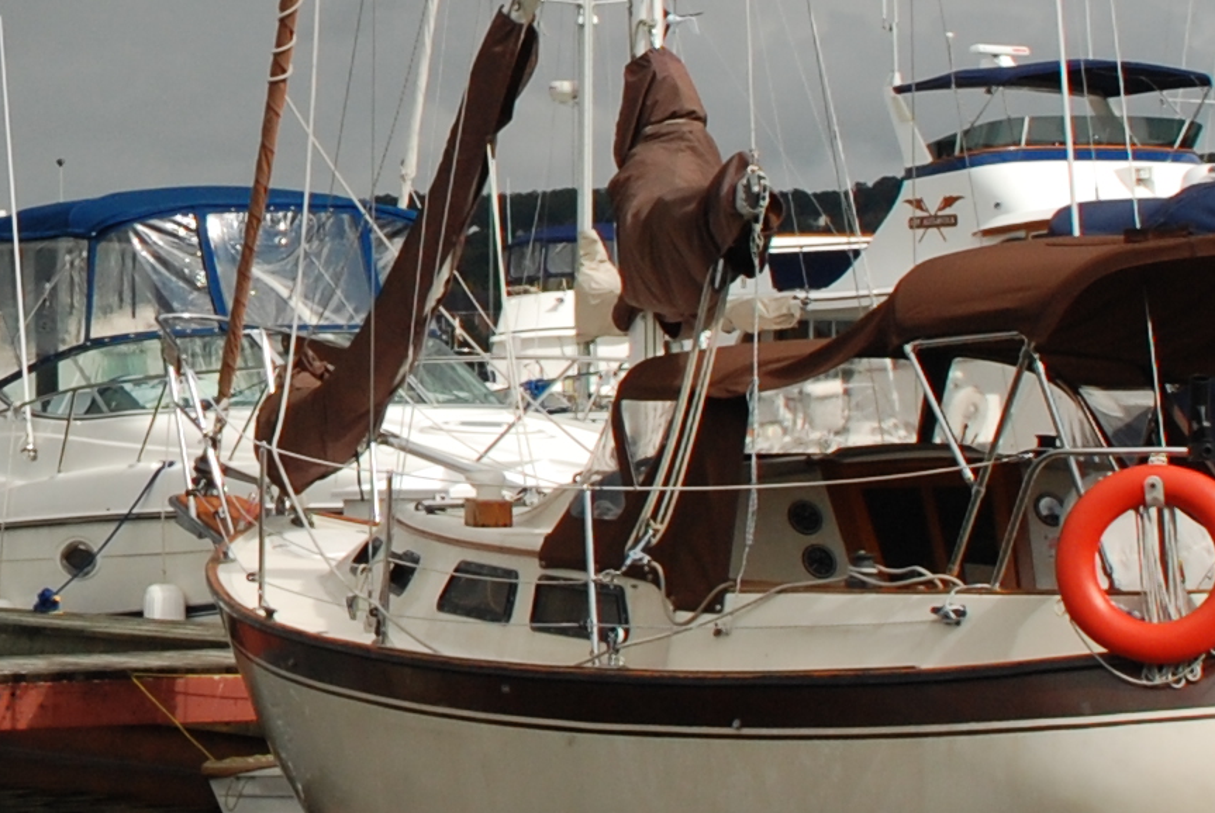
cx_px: -201
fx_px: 5914
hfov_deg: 11.5
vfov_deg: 7.9
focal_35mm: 175
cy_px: 177
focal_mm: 26
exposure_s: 1/640
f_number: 7.1
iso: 200
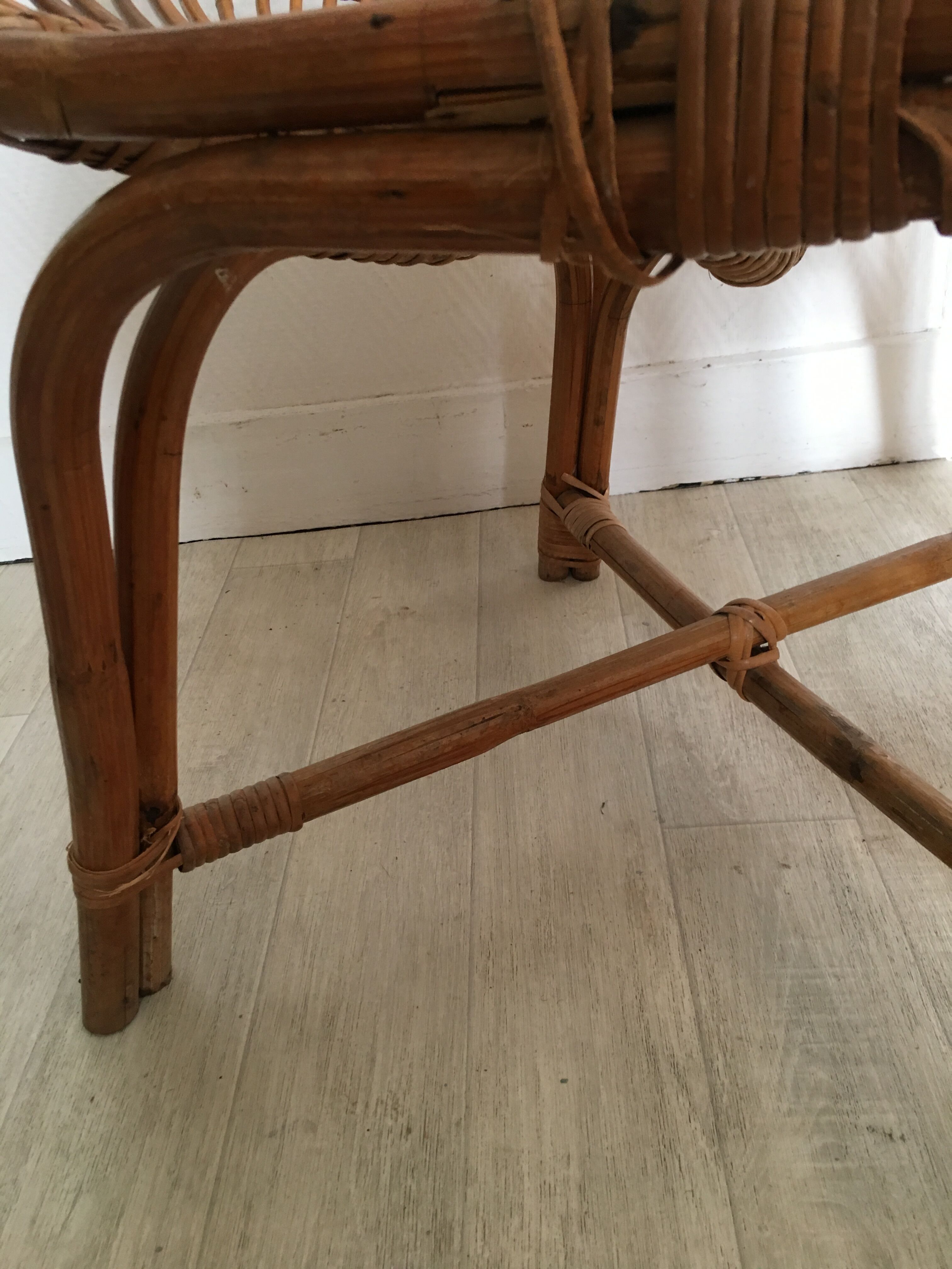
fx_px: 1063
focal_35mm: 29
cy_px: 634
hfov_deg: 48.2
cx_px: 476
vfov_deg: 61.7
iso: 125
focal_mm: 4.15
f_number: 2.2
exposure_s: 1/33
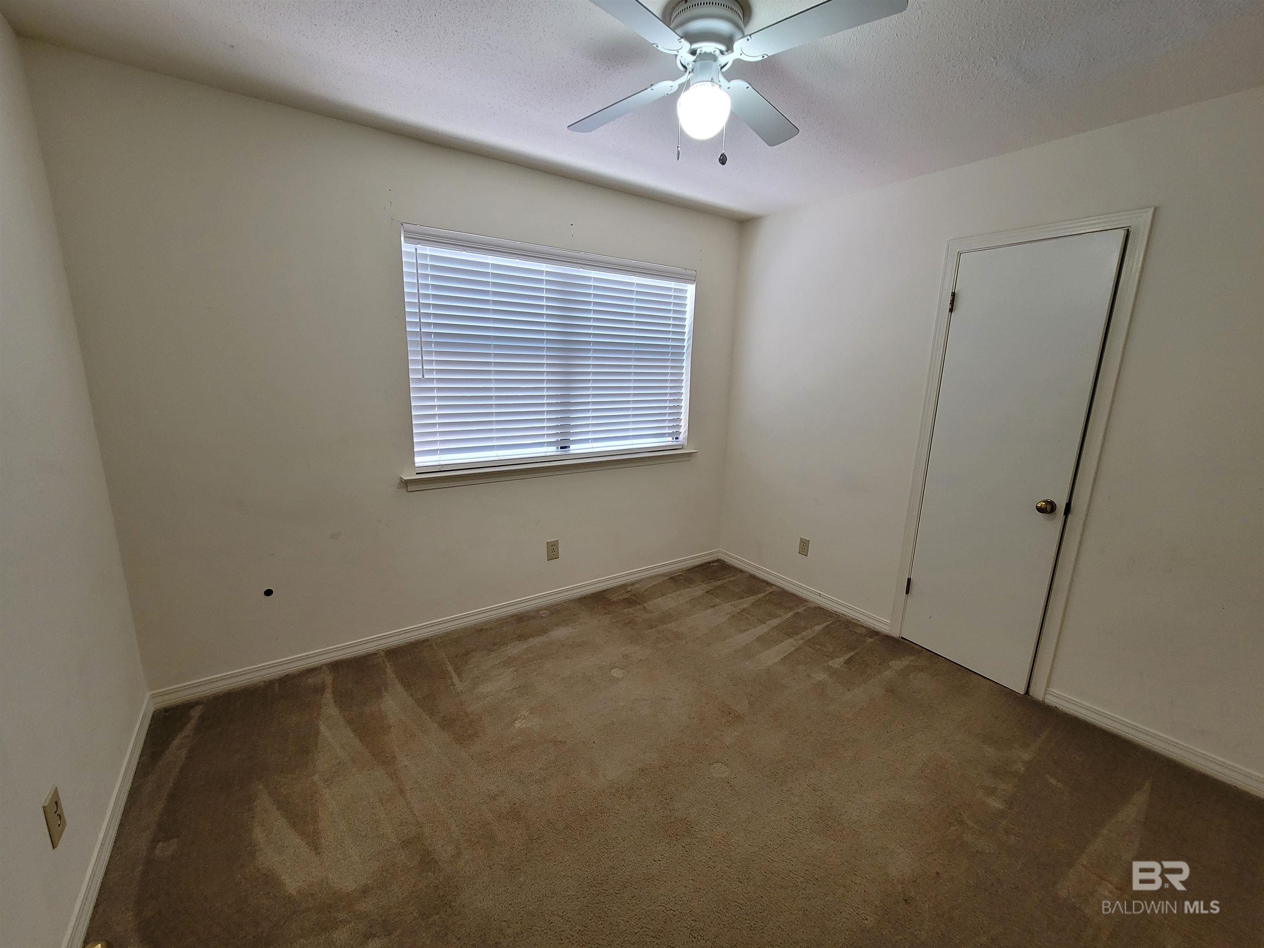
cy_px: 474
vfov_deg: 89.9
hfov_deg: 106.2
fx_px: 475
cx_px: 632
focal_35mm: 13
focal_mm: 2.2
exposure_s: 1/60
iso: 200
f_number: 2.2
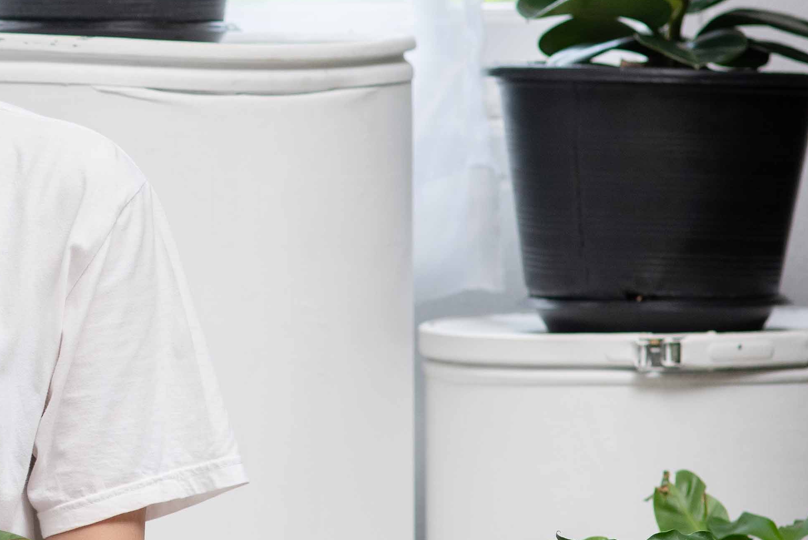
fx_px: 7229
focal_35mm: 322
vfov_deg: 4.3
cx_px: -245
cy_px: 132
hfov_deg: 6.3
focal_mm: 85
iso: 200
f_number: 2.8
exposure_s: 1/250
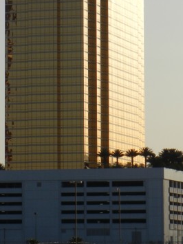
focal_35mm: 251
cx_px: 21
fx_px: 1770
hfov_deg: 5.9
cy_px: 26
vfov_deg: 7.9
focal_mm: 20.9
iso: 160
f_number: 9.2
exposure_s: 1/507
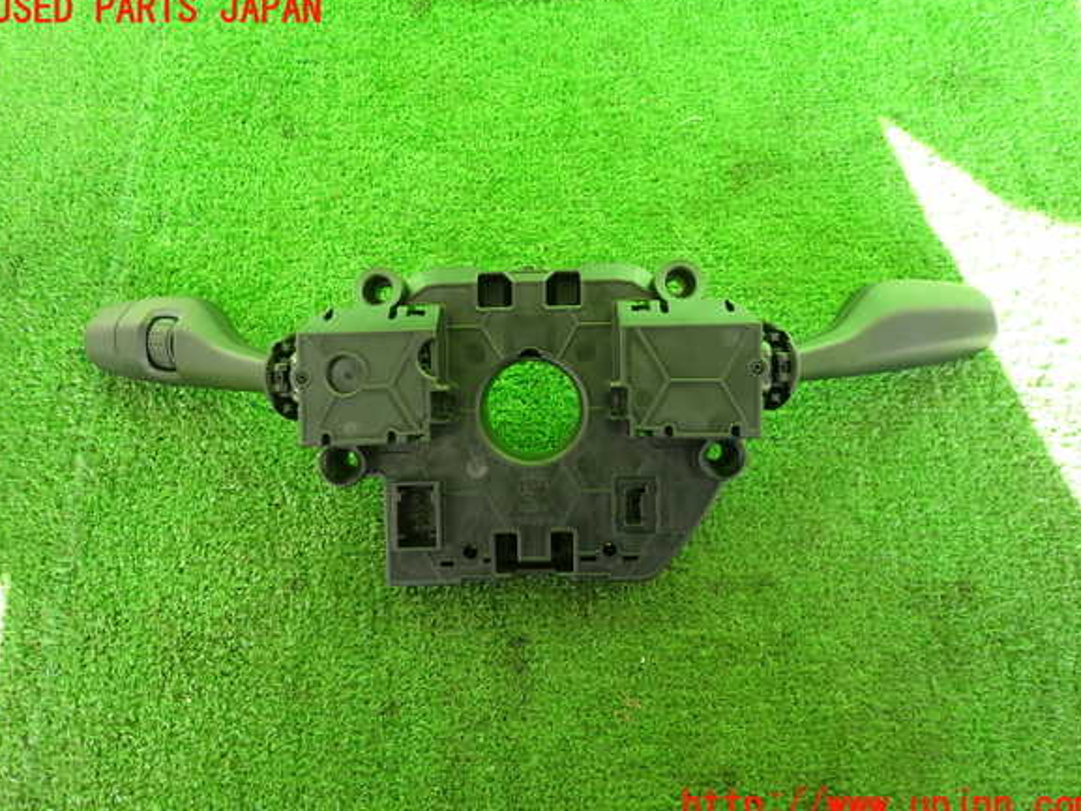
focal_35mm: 26
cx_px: 543
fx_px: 812
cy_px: 408
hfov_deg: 67.3
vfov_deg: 53.1
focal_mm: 4.5
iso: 125
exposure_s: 1/60
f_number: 2
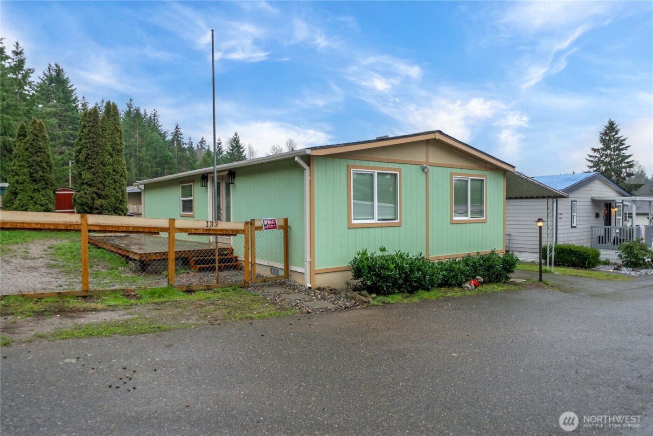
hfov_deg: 73.7
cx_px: 326
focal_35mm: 24
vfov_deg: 53.2
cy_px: 218
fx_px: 436
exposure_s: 1/30
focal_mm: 24
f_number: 7.1
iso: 250
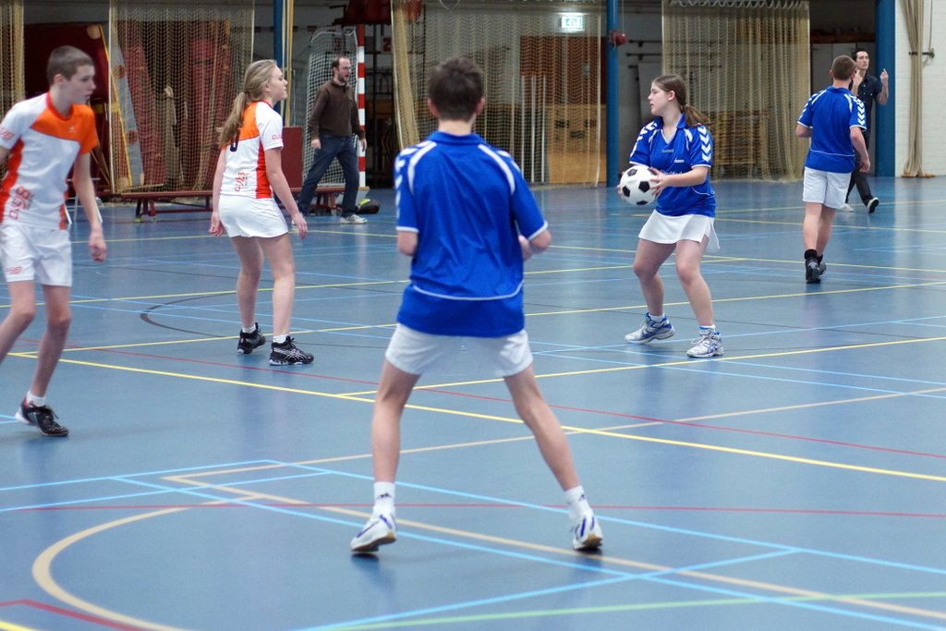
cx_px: 473
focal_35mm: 75
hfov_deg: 27.0
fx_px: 1971
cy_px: 316
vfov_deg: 18.2
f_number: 2
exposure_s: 1/200
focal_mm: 50
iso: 1000
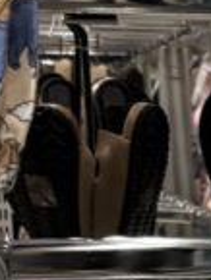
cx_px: 484
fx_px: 1493
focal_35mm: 184
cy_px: 498
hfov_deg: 7.6
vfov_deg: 10.2
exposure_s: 1/100
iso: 125
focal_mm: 5.96
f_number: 1.6
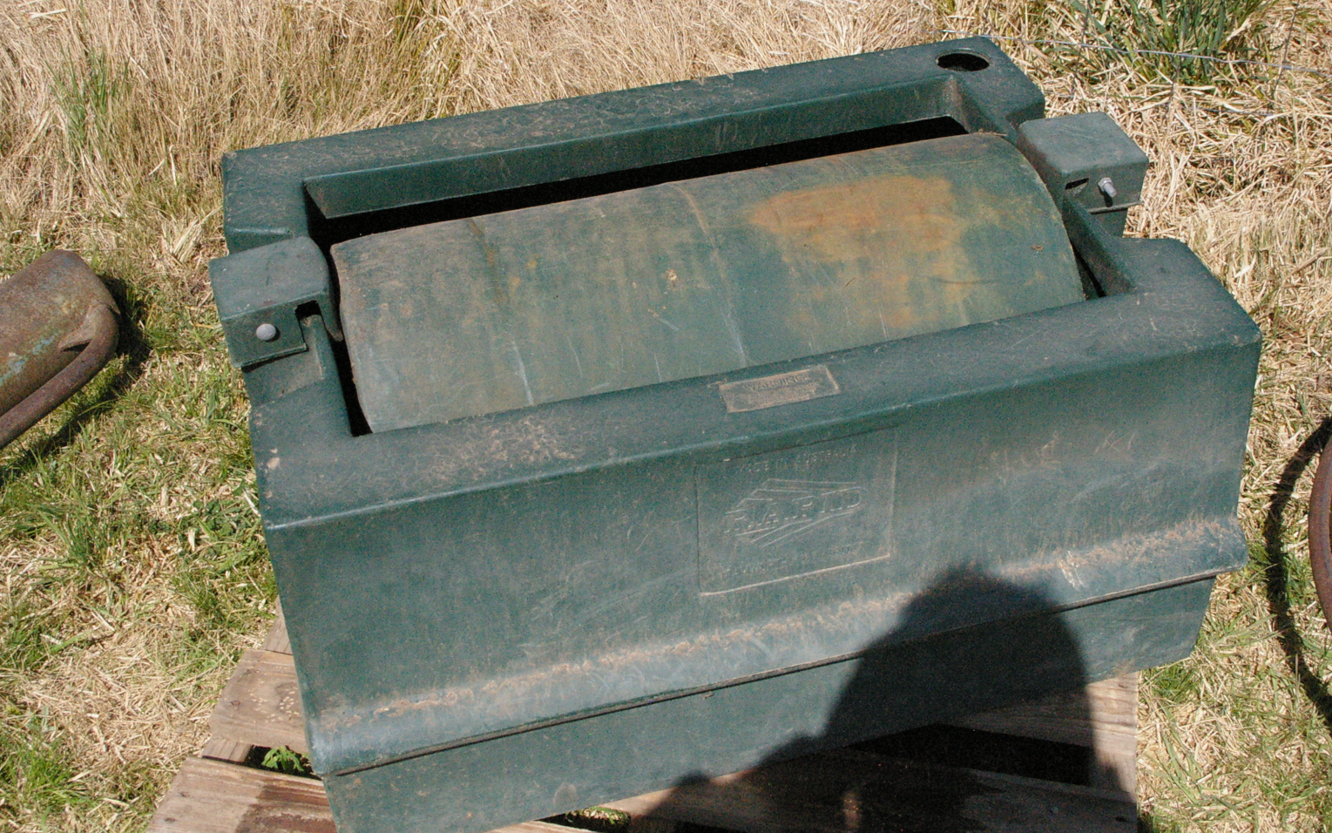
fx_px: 1561
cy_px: 389
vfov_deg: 29.9
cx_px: 666
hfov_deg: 46.2
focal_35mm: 43
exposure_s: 1/3000
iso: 3200
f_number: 11
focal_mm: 28
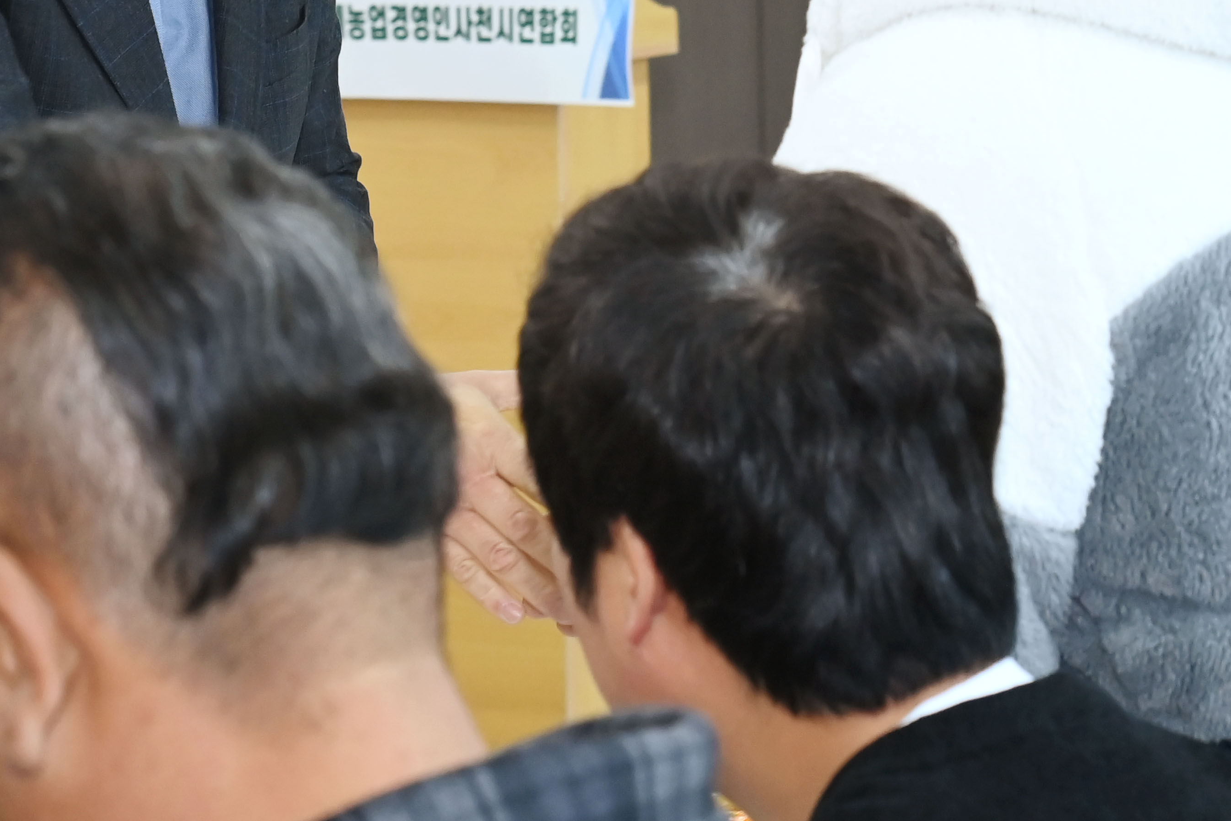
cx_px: 631
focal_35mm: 135
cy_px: 7
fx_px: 4616
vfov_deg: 10.1
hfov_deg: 15.2
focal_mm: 65
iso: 2500
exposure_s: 1/250
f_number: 6.3
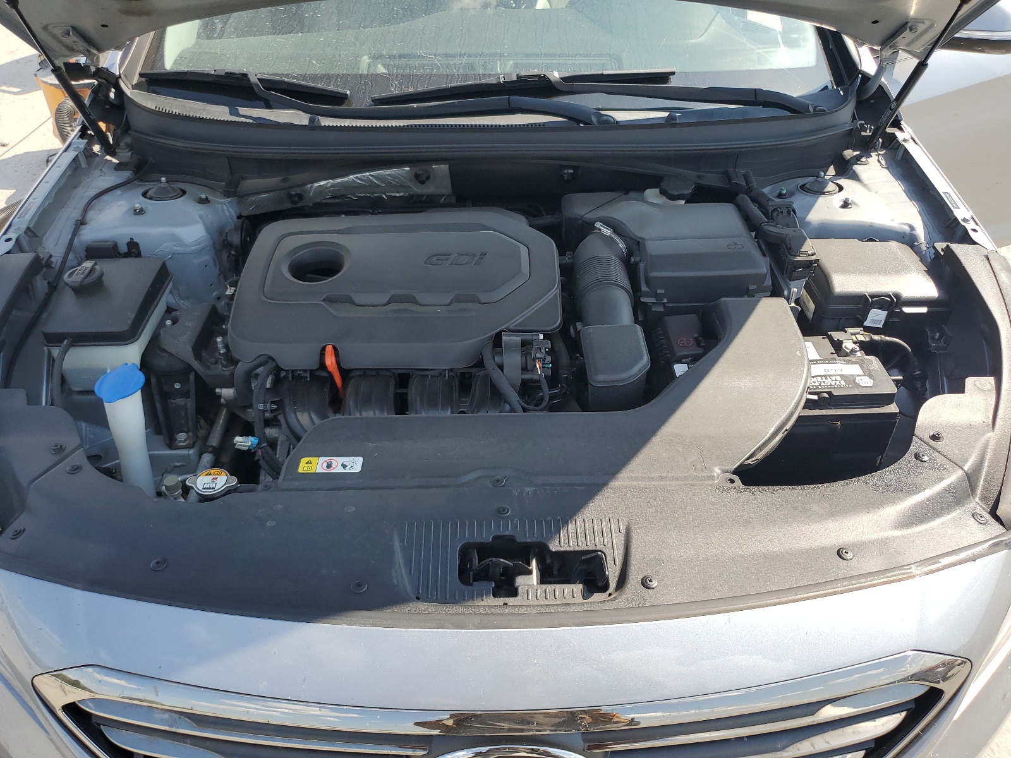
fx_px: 759
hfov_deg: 67.3
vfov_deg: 53.1
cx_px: 506
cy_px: 379
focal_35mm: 26
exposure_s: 1/1250
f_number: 1.5
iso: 50
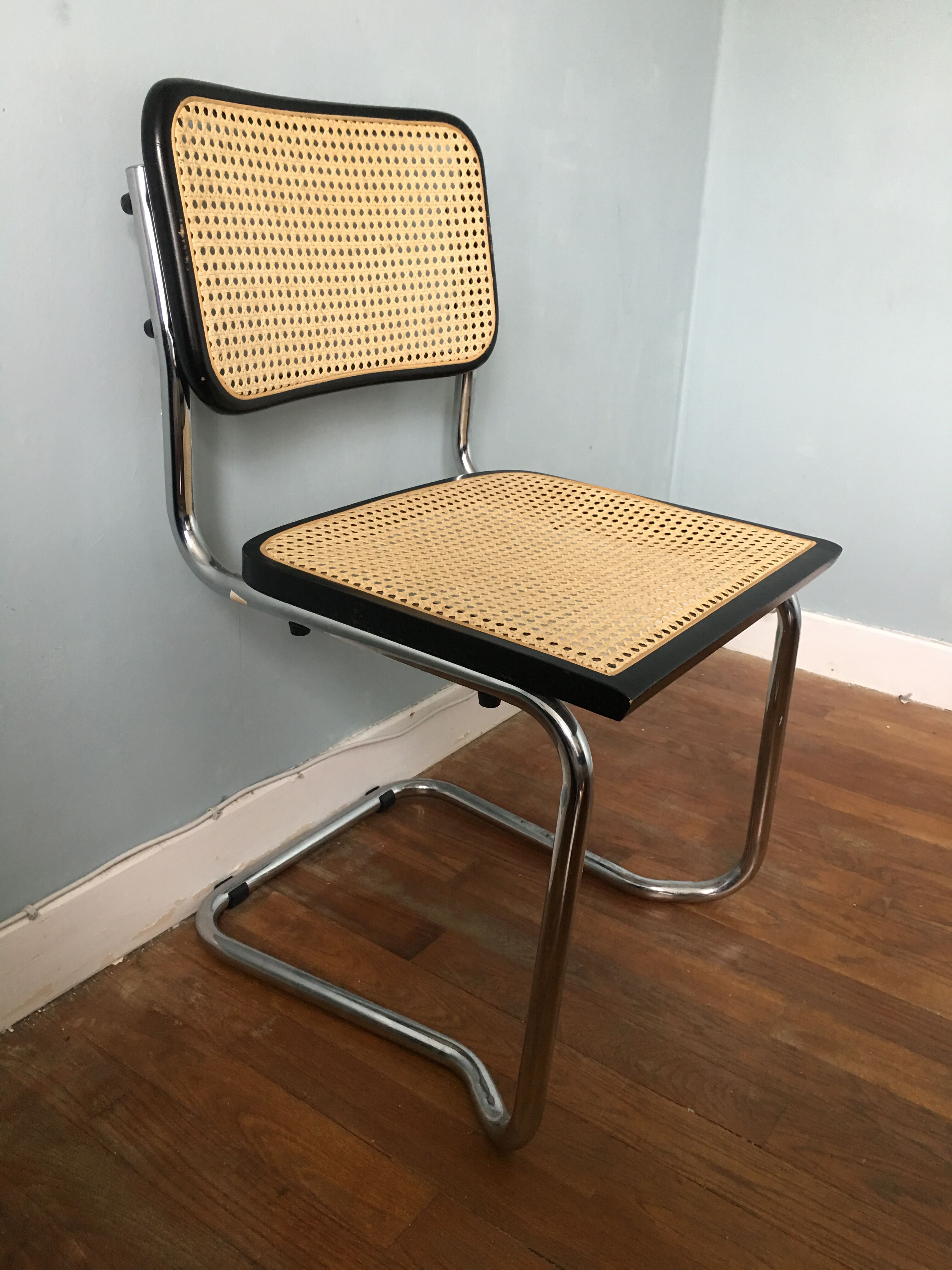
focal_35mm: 29
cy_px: 635
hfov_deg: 48.2
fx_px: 1063
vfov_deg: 61.7
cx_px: 476
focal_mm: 4.15
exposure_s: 1/17
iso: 64
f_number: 2.2
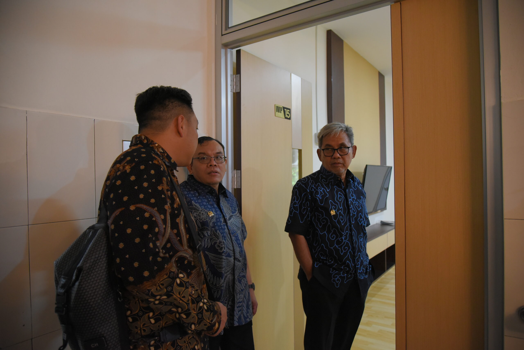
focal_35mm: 24
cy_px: 175
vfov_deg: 53.2
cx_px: 262
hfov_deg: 73.7
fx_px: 349
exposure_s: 1/125
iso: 3200
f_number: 4
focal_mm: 24
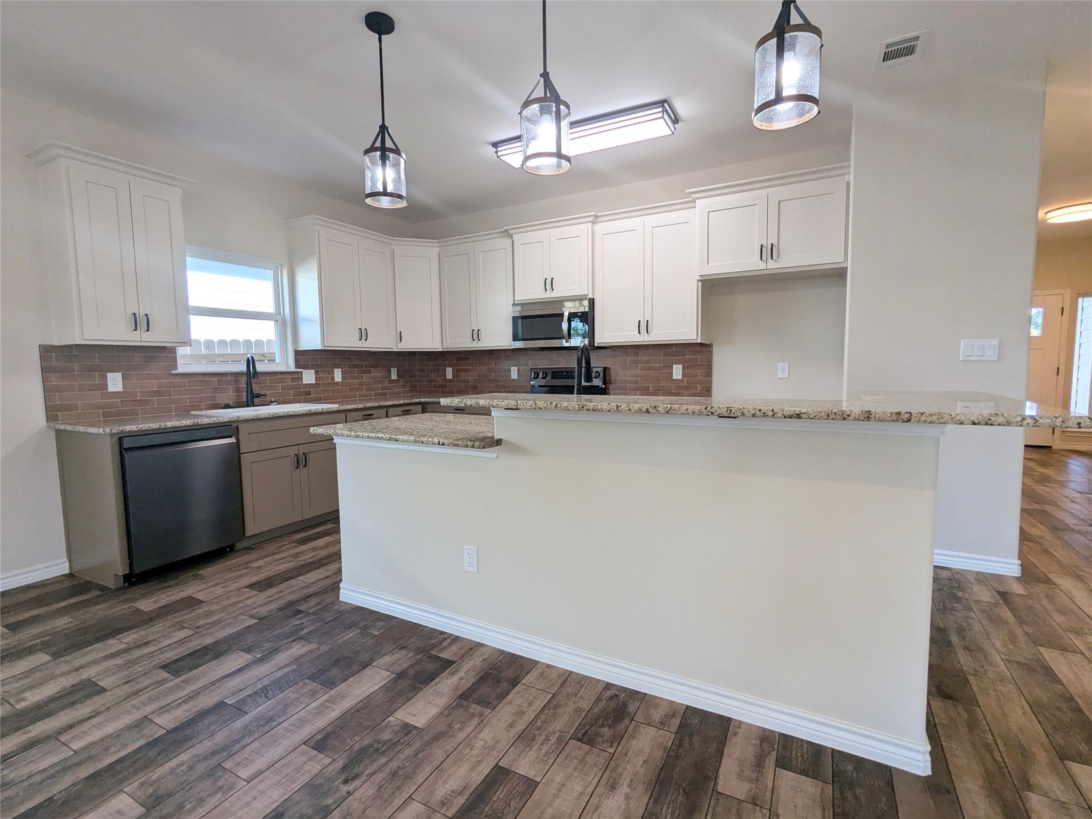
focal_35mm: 16
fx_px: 505
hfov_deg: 94.5
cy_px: 410
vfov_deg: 78.1
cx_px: 546
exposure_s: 1/120
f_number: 2.2
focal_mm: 2.35
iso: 69
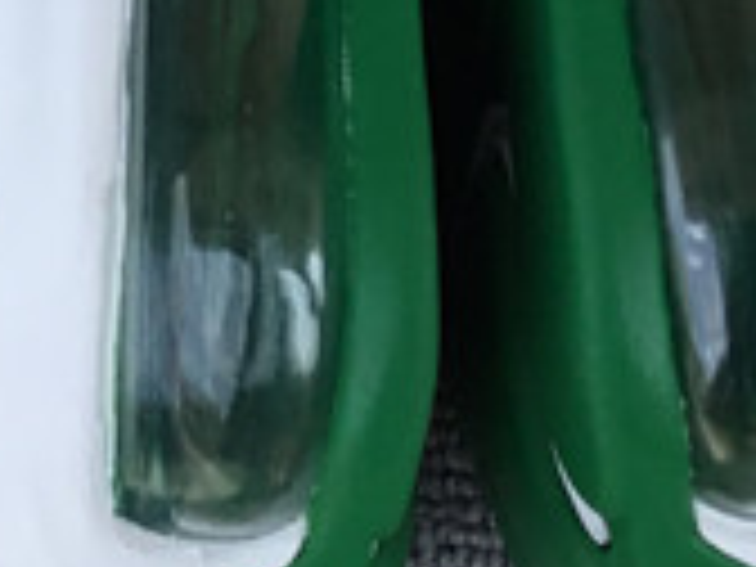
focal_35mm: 166
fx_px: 3625
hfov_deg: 11.9
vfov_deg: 8.4
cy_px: -659
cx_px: 194
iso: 25
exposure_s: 1/344
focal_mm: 3.3
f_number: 2.4
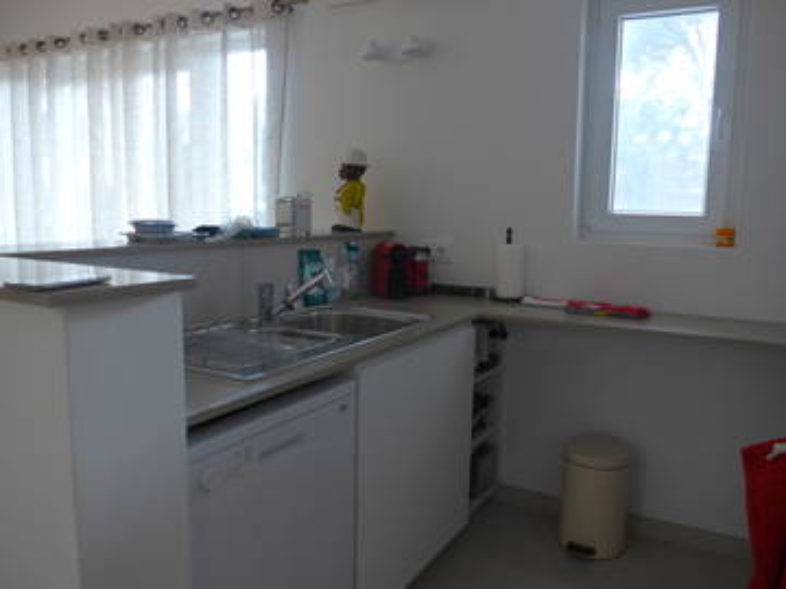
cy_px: 294
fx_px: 636
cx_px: 393
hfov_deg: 63.4
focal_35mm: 28
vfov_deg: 49.7
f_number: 2
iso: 100
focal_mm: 6
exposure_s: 1/60
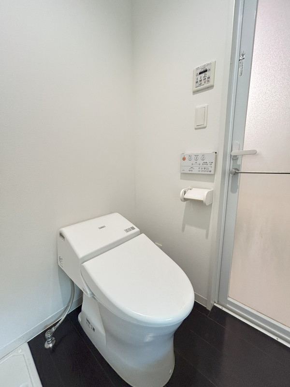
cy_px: 194
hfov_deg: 85.7
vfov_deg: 102.1
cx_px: 145
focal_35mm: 14
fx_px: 156
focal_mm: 1.54
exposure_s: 1/50
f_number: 2.4
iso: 400
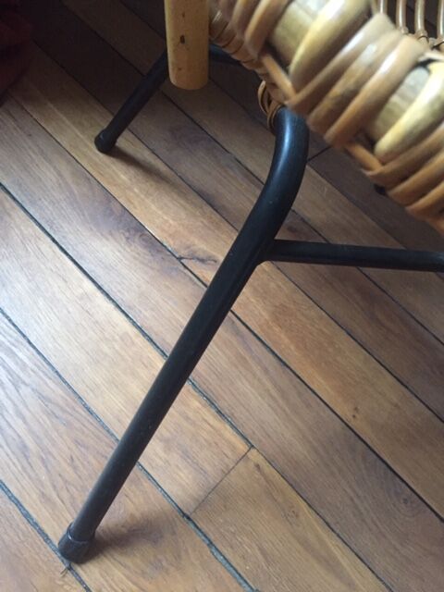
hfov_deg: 48.2
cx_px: 222
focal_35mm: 29
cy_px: 296
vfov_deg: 61.7
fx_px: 496
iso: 250
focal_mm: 4.15
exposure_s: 1/17
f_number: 2.2
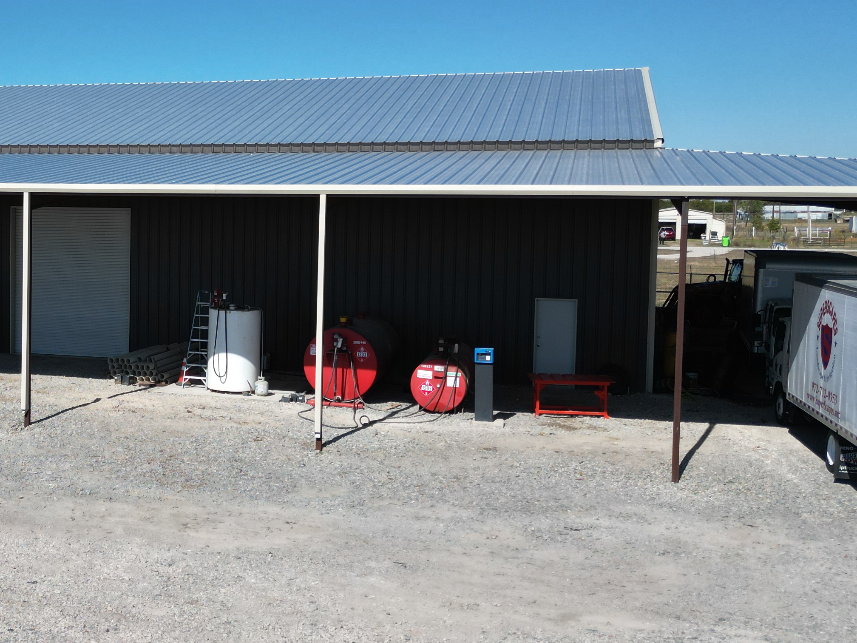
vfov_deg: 30.2
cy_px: 285
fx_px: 1188
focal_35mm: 48
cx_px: 146
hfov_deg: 37.9
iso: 100
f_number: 1.7
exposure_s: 1/4000
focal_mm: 6.72
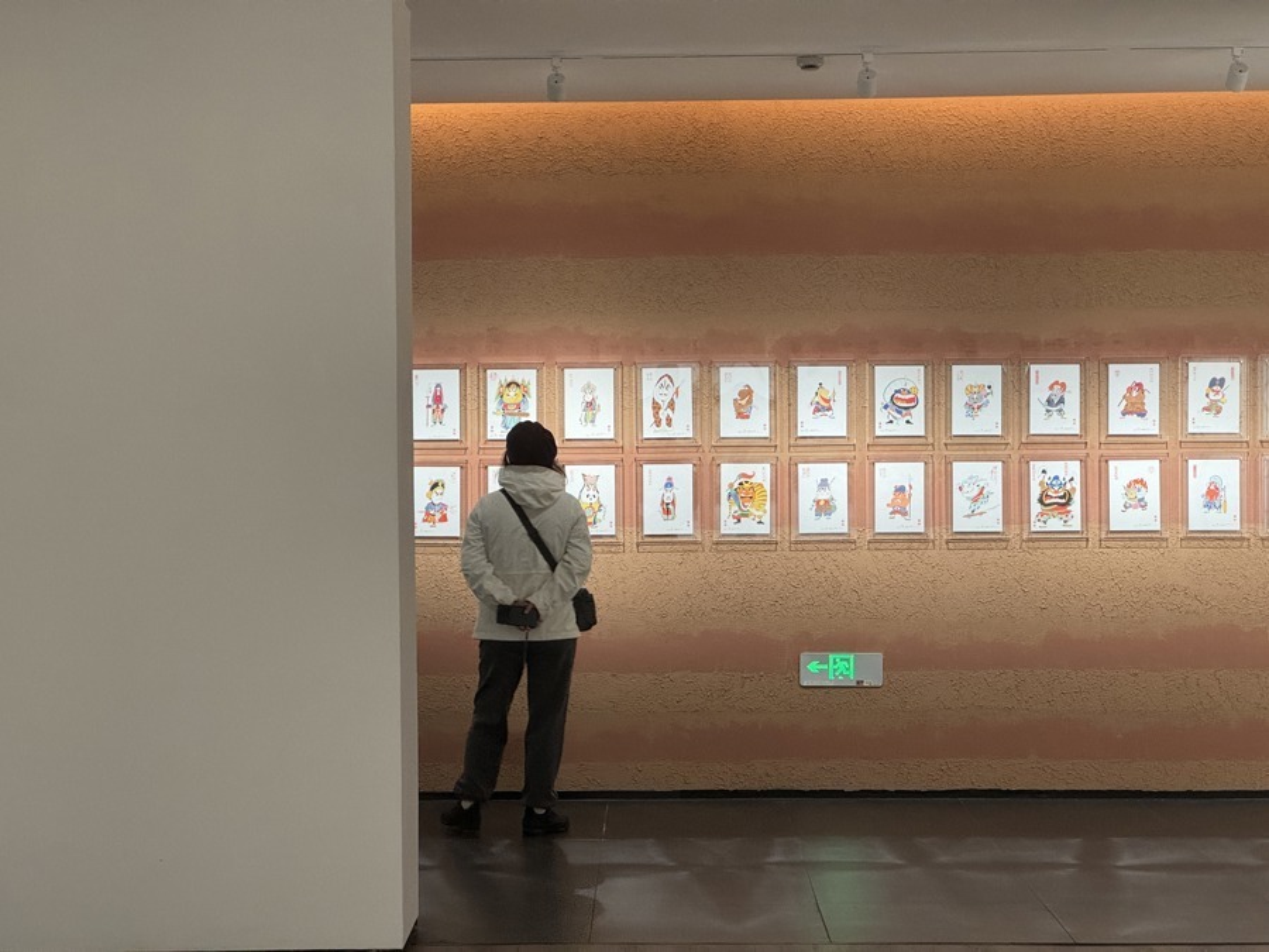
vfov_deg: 19.1
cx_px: 634
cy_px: 476
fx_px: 2823
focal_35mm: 77
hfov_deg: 25.3
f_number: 2.8
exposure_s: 1/60
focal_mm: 9
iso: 640
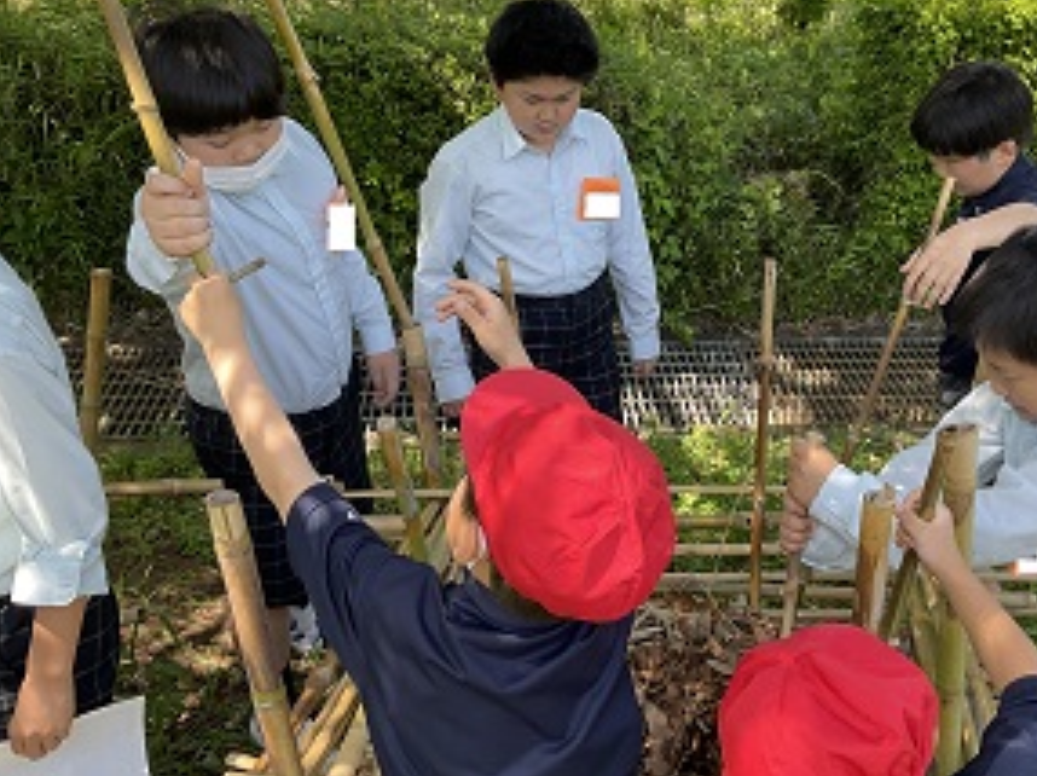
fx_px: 1227
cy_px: 343
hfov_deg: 45.6
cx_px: 620
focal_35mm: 41
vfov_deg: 35.0
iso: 16
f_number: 1.8
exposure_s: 1/127
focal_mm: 3
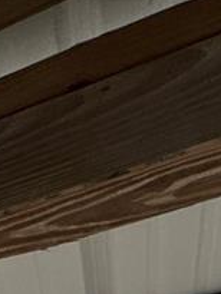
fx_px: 697
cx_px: -199
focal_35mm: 82
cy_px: 852
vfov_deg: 12.0
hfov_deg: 15.1
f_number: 2.2
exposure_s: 1/675
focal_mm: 2.22
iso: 40
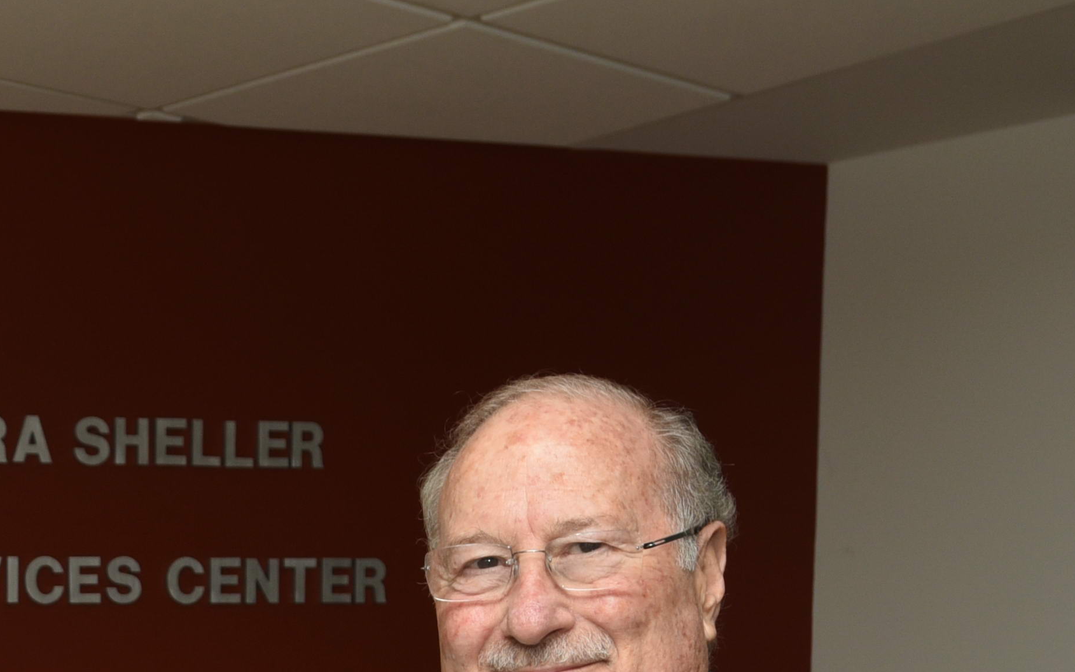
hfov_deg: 23.7
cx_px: -199
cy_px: 1028
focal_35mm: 80
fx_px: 2344
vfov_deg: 15.0
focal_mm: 24
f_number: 6.3
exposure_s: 1/60
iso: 400
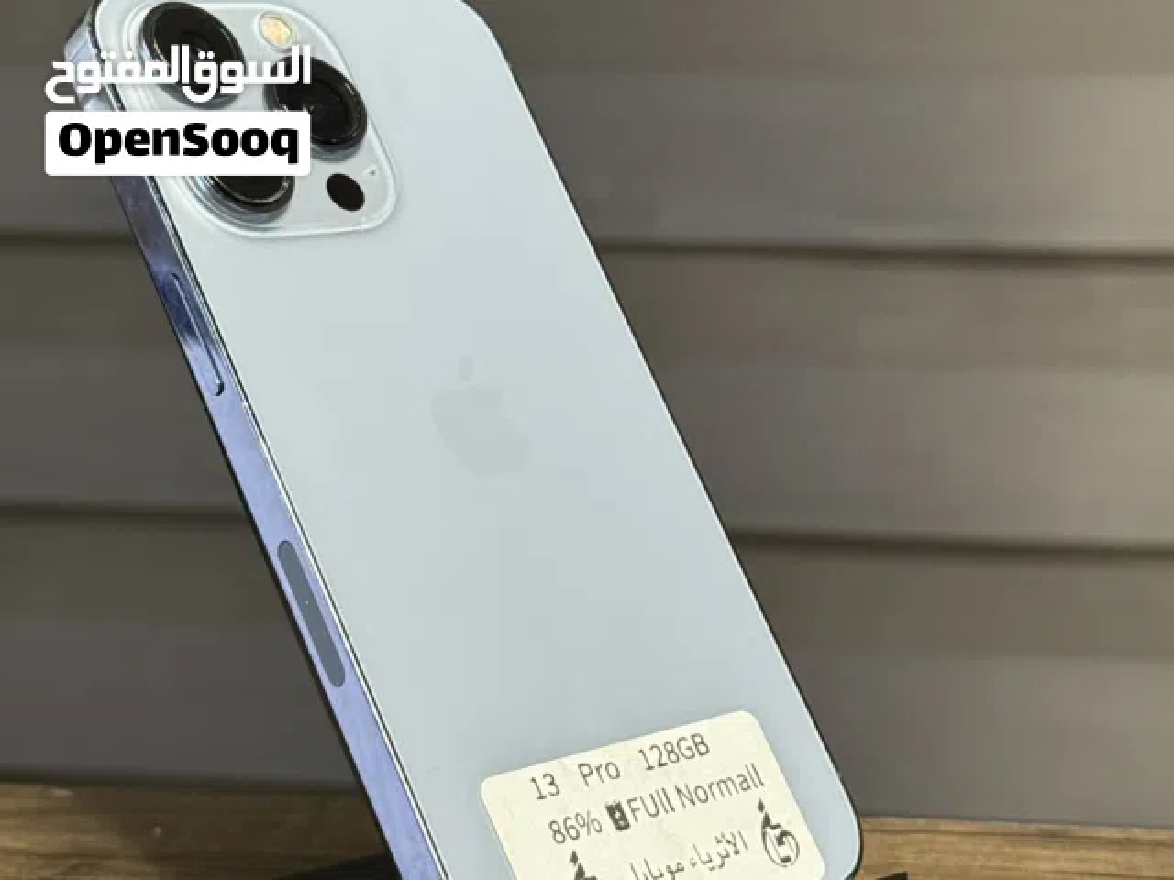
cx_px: 587
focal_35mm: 48
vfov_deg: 30.3
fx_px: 1628
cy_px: 440
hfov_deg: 39.7
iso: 200
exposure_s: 1/60
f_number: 1.78
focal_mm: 6.76
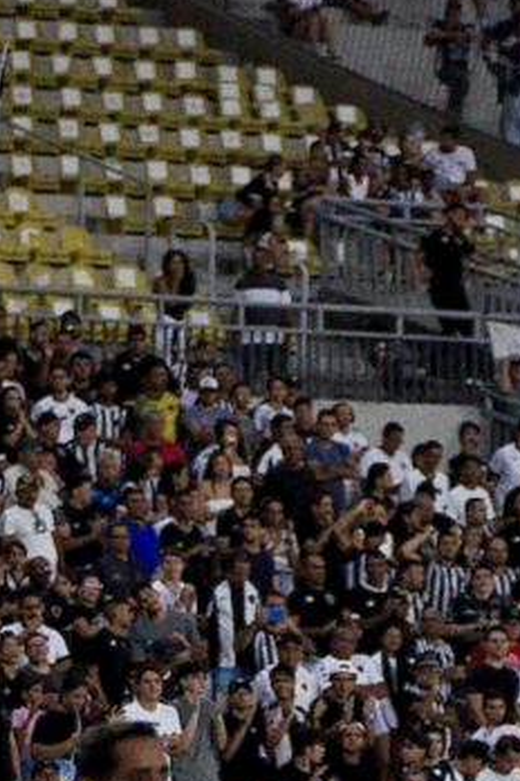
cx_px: 352
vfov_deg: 4.5
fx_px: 10019
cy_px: 642
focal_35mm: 462
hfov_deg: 3.0
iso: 2000
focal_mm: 105
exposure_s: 1/1250
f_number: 2.8
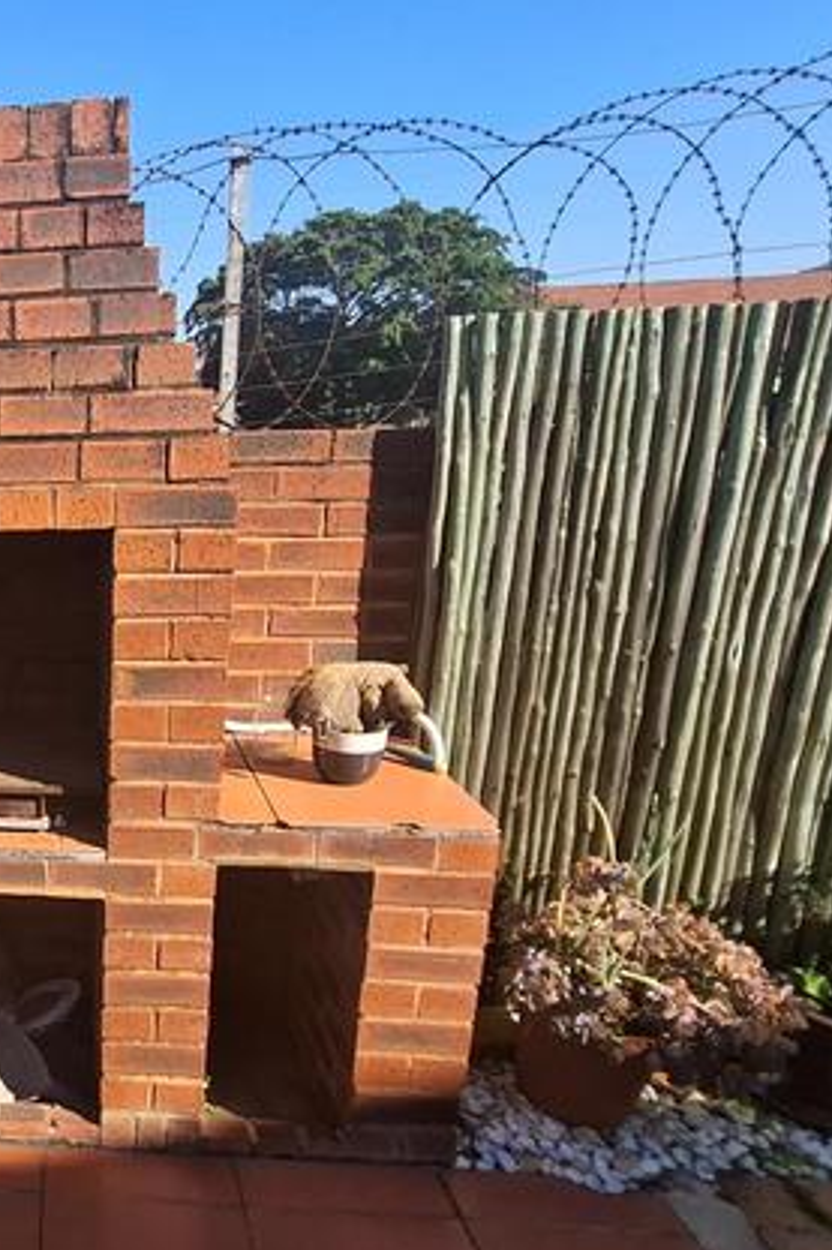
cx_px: -96
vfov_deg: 69.3
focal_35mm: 26
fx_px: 902
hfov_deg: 39.7
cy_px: 676
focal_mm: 1.74
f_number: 2.2
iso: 40
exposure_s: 1/534
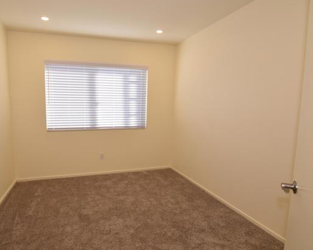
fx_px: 188
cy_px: 124
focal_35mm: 20
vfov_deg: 67.3
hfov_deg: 78.7
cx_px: 126
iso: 280
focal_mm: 11.5
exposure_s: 1/125
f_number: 5.6
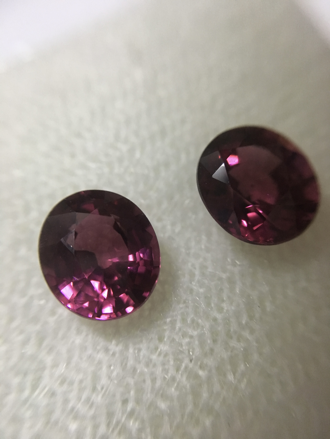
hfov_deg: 48.2
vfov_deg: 61.7
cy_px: 220
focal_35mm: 29
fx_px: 369
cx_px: 165
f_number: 2.2
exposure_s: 1/17
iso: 250
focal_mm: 4.15
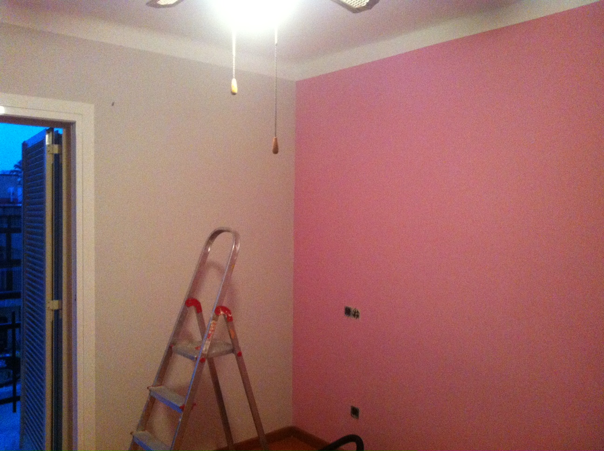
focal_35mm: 35
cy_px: 226
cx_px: 302
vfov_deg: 40.6
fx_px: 610
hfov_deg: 52.7
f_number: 2.8
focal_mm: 3.85
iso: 500
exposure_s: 1/17
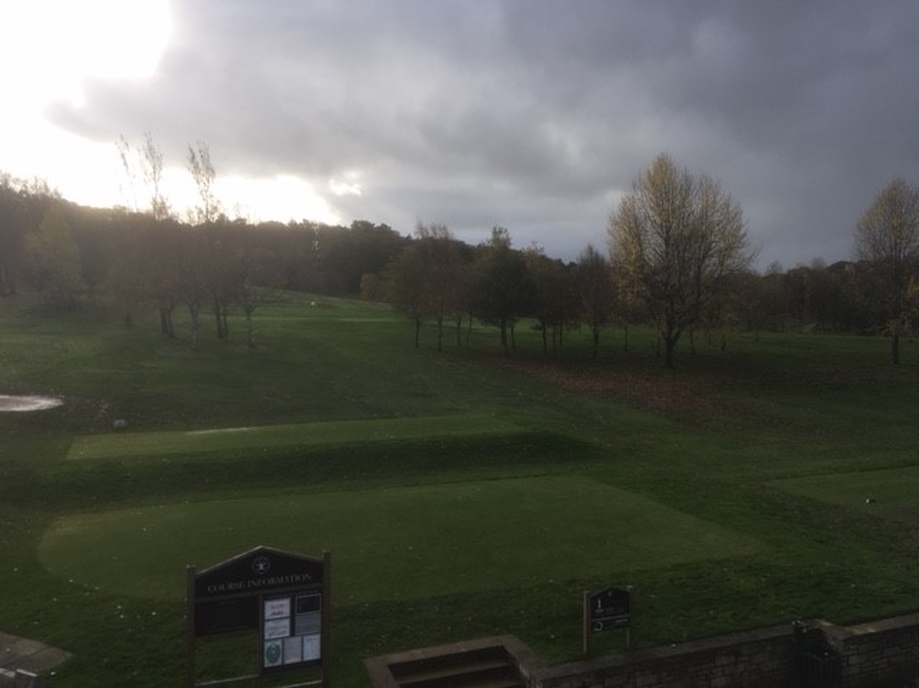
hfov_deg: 61.7
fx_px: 769
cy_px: 344
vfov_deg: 48.2
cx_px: 460
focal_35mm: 29
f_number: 2.2
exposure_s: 1/777
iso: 25
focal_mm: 4.15
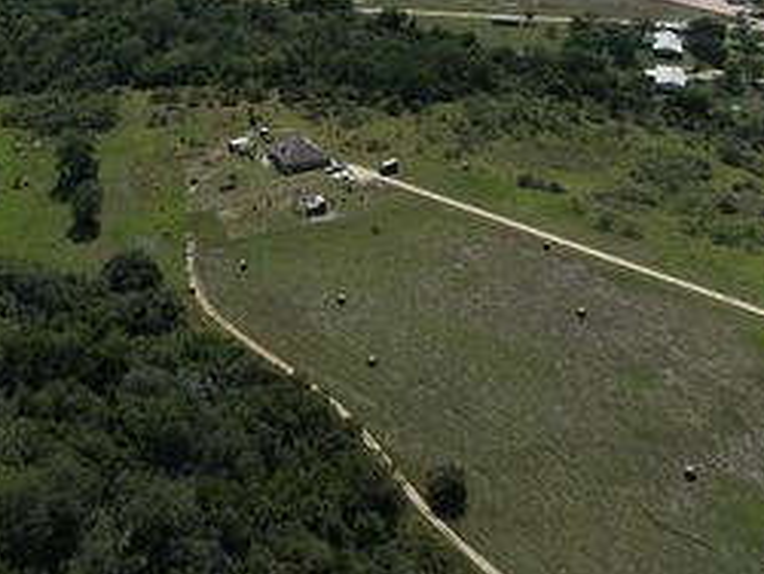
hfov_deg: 38.2
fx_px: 1060
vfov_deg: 29.0
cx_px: 156
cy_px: 50
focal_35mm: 48
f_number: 2.8
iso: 130
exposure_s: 1/5000
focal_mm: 12.29
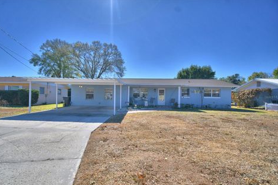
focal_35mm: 16
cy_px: 97
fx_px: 123
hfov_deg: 96.7
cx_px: 133
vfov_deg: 73.6
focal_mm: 10
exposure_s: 1/2000
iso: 100
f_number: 4.5
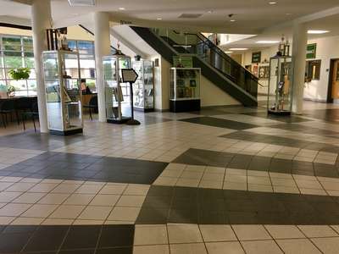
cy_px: 127
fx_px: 284
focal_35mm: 29
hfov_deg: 61.7
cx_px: 170
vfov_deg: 48.2
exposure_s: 1/30
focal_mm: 4.15
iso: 40
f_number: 2.2
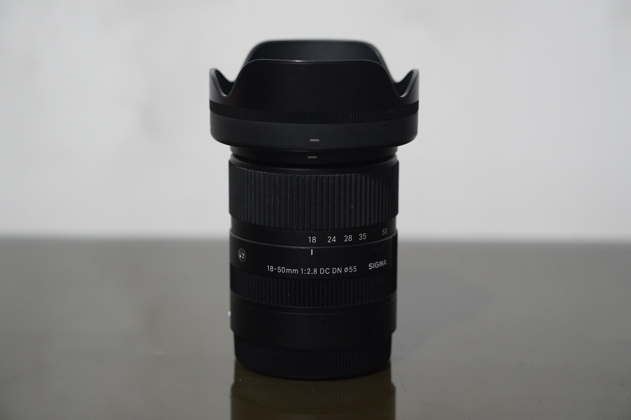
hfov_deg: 24.2
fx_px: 1472
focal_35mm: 84
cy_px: 210
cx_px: 316
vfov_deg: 16.3
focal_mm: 56
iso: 3200
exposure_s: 1/100
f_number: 2.8
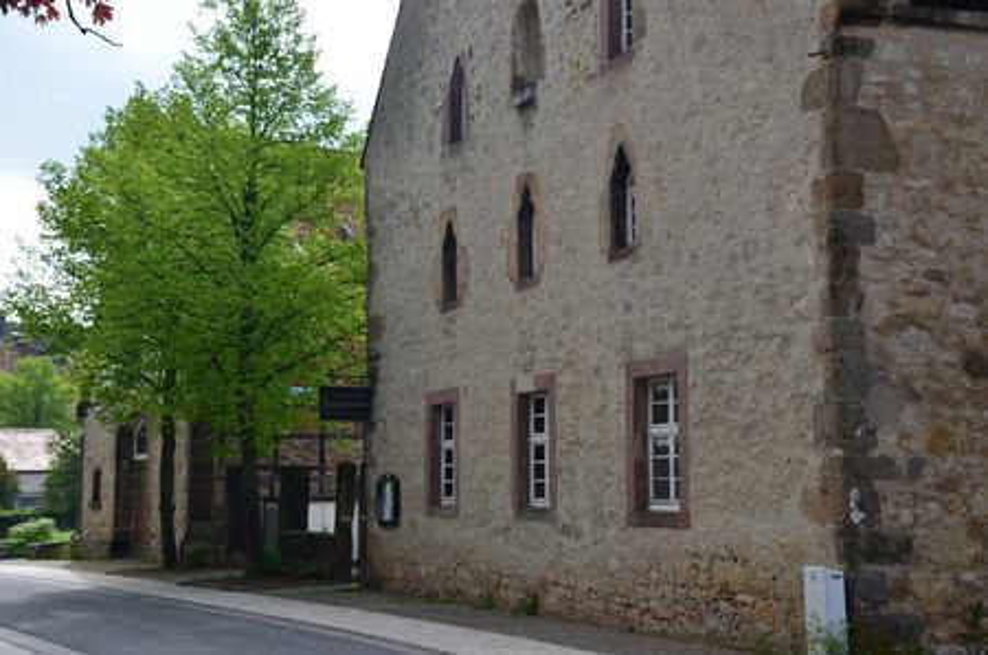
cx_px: 494
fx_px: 1561
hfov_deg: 35.1
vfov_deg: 23.7
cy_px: 328
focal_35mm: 57
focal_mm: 38
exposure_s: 1/125
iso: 140
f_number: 11
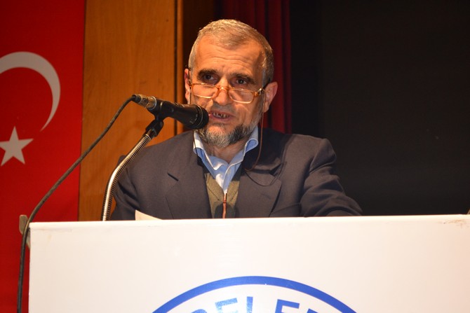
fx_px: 1077
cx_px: 235
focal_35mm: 82
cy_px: 156
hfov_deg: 24.6
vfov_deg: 16.6
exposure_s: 1/60
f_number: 5.6
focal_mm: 55
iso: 1100
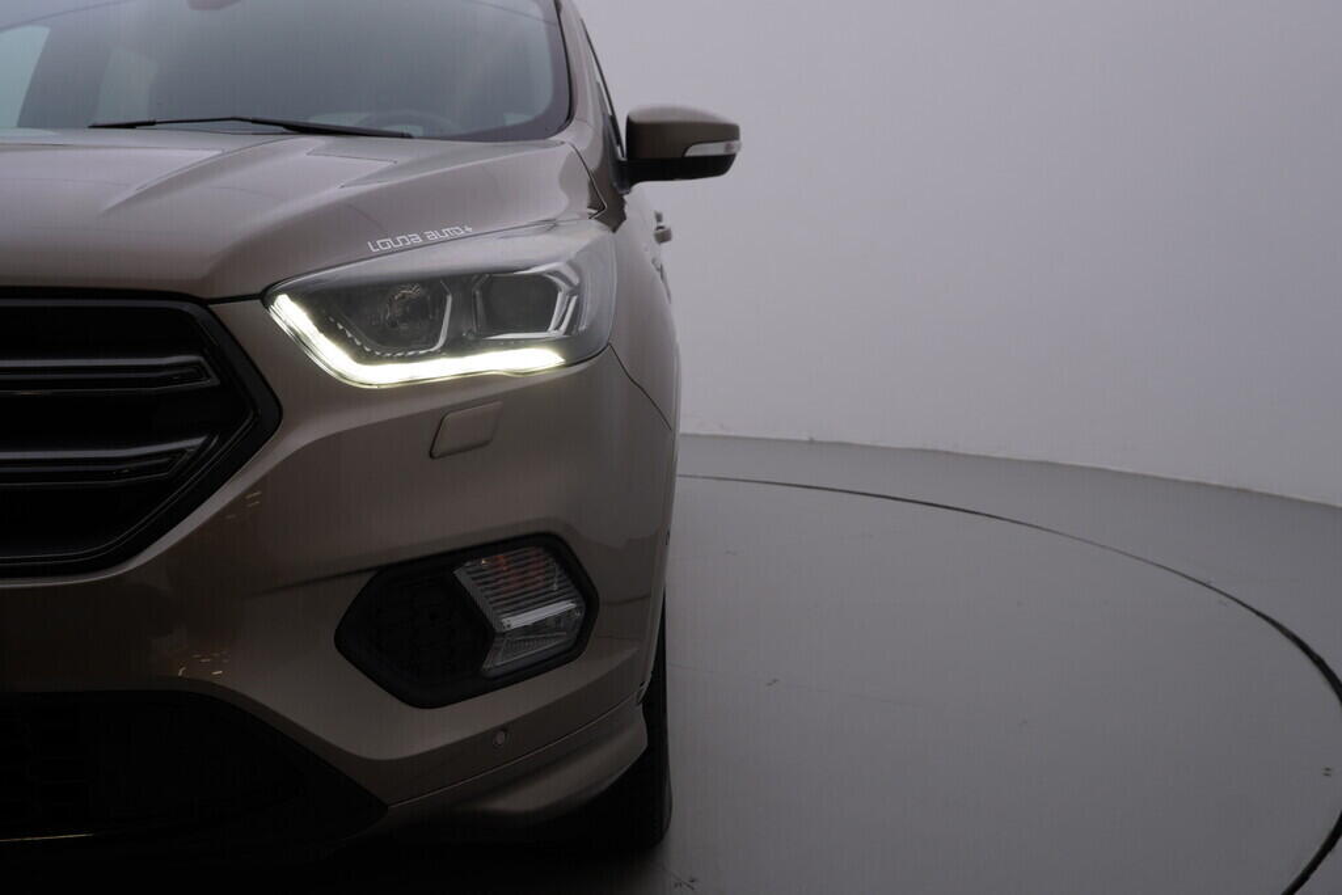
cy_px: 448
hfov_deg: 53.1
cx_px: 671
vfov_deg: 36.9
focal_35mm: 36
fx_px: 1342
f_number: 5.6
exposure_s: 1/125
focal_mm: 24
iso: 125
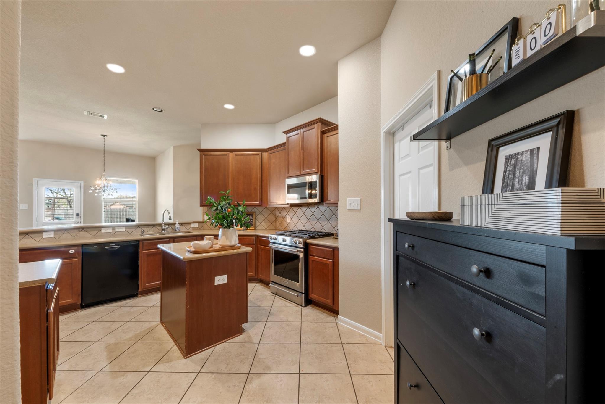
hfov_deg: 108.3
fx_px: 218
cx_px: 302
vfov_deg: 85.4
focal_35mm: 13
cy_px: 202
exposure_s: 8
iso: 250
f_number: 9
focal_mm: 13
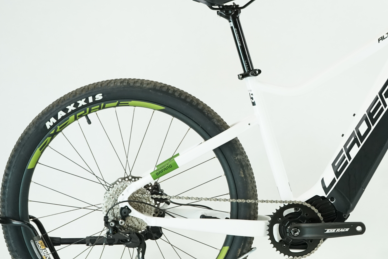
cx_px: 330
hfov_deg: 18.2
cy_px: 125
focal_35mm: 111
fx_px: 1196
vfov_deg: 12.3
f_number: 5.6
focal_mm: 63
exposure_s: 1/200
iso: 1600
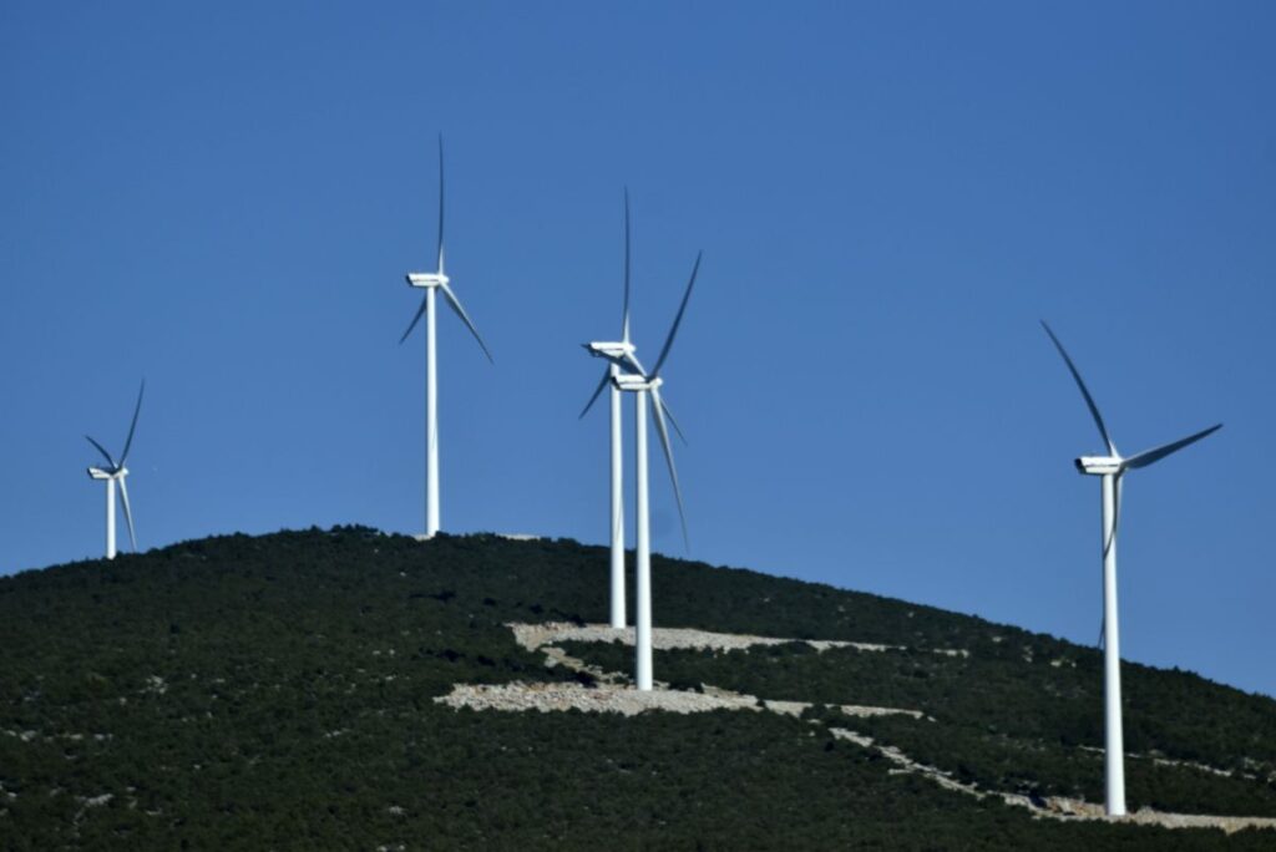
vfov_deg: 5.4
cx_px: 638
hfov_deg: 8.1
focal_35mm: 255
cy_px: 426
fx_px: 9043
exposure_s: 1/2500
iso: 400
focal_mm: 170
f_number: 6.3
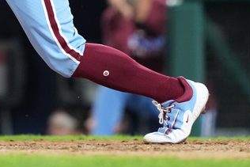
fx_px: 9004
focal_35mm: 1296
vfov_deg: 1.1
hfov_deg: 1.6
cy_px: -98
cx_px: -6
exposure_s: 1/2000
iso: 3200
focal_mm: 400
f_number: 2.8
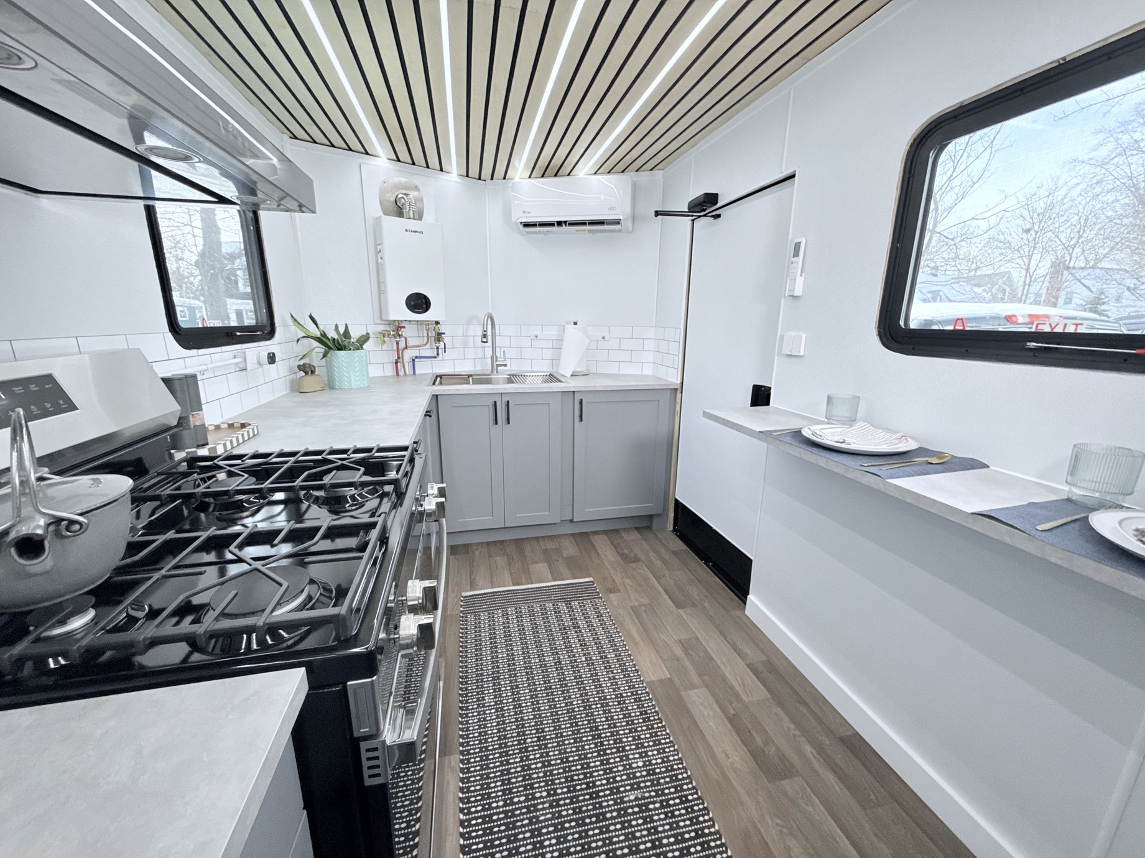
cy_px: 429
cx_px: 572
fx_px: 463
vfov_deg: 85.7
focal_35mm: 14
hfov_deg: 102.1
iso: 250
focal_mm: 2.22
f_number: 2.2
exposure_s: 1/120
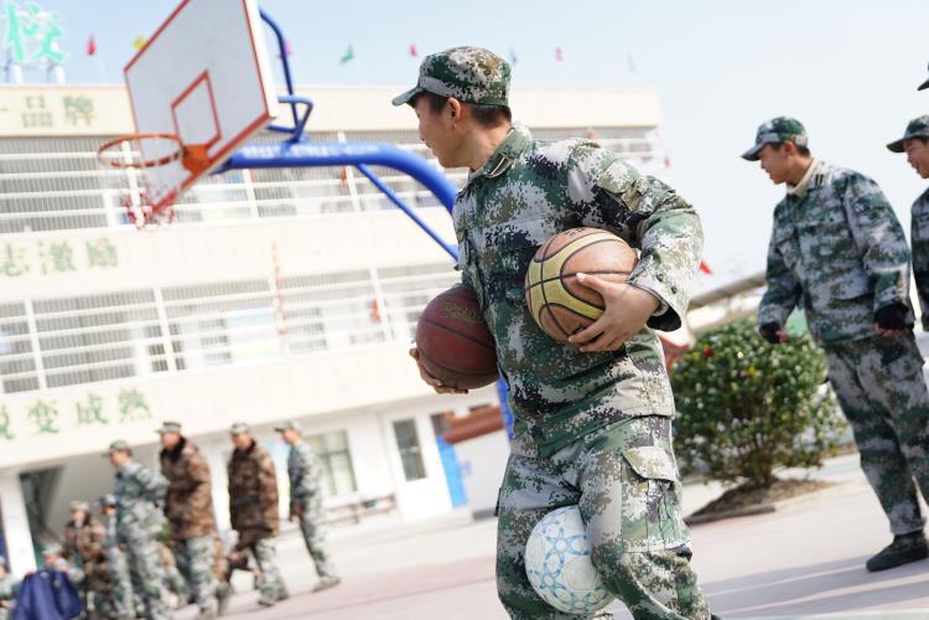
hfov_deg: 42.7
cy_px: 310
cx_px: 464
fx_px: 1187
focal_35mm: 46
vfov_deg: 29.2
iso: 800
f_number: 2.8
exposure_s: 1/6400
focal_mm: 46
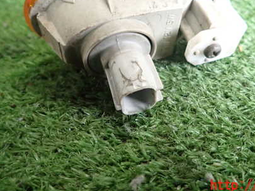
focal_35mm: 37
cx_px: 164
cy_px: 52
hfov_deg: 49.5
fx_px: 273
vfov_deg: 37.9
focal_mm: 4.5
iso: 640
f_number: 2
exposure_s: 1/100
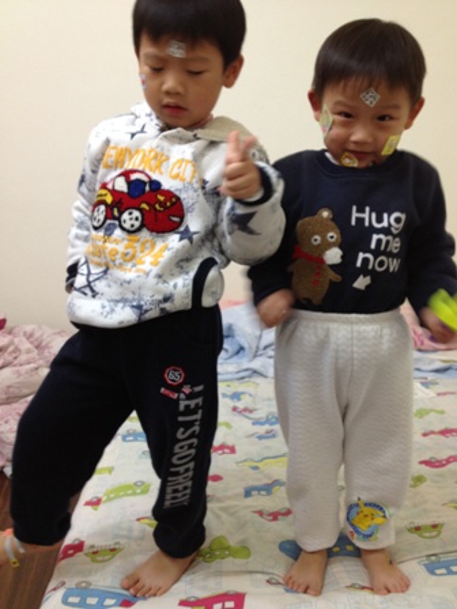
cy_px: 304
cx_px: 228
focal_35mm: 35
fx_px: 616
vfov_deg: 52.6
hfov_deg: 40.7
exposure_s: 1/20
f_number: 2.4
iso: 125
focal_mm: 4.28
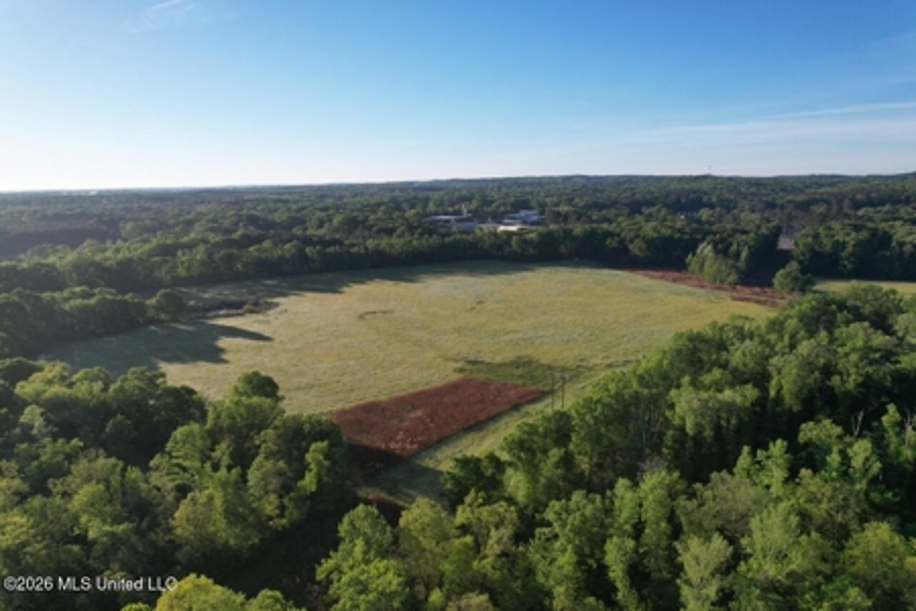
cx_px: 458
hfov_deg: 78.6
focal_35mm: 22
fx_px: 560
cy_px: 306
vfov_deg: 57.2
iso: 100
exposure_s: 1/1250
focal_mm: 8.38
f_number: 2.8
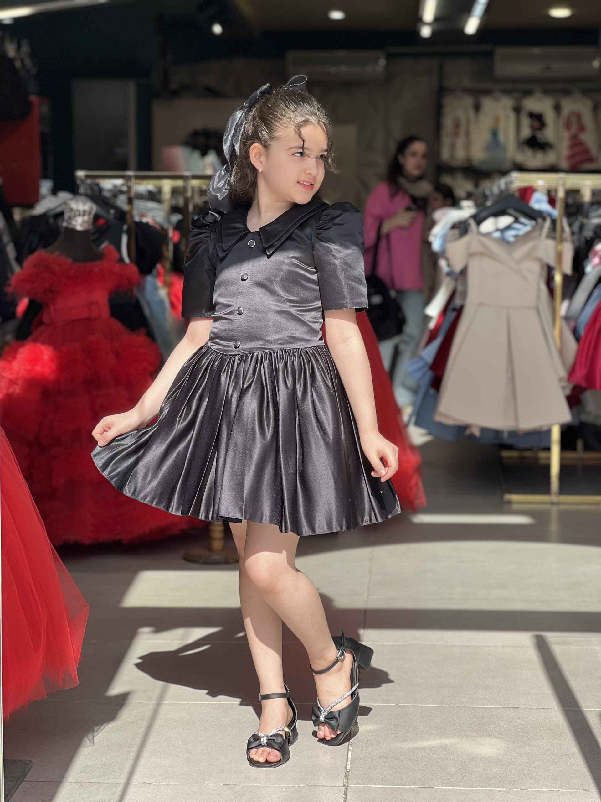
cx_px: 300
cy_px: 401
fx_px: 1782
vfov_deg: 25.3
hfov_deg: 19.1
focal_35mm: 77
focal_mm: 9
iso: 25
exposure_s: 1/242
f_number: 2.8
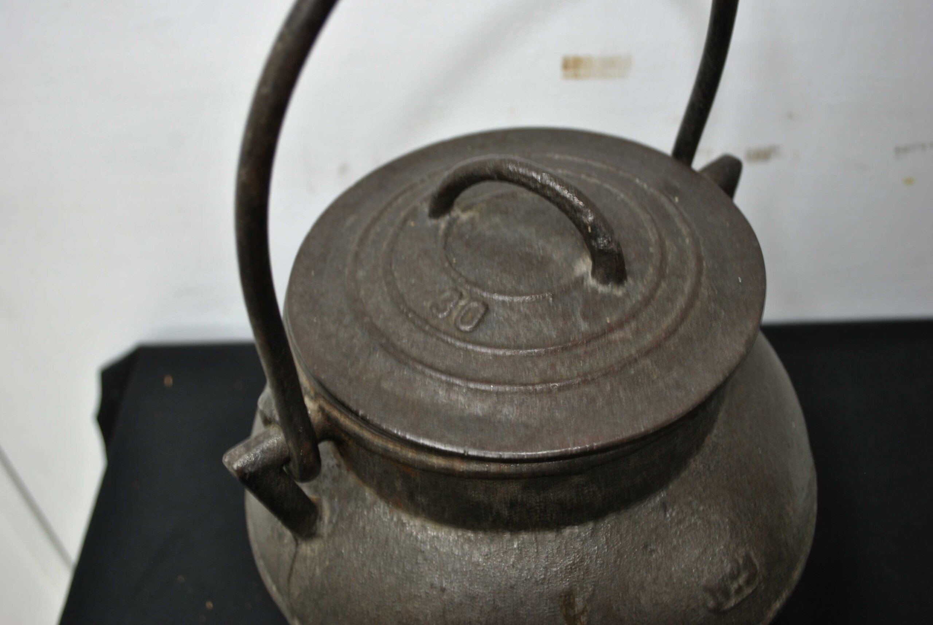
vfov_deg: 34.3
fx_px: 1012
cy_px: 312
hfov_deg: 49.5
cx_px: 466
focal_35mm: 39
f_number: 4.2
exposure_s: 1/6
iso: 200
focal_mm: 26
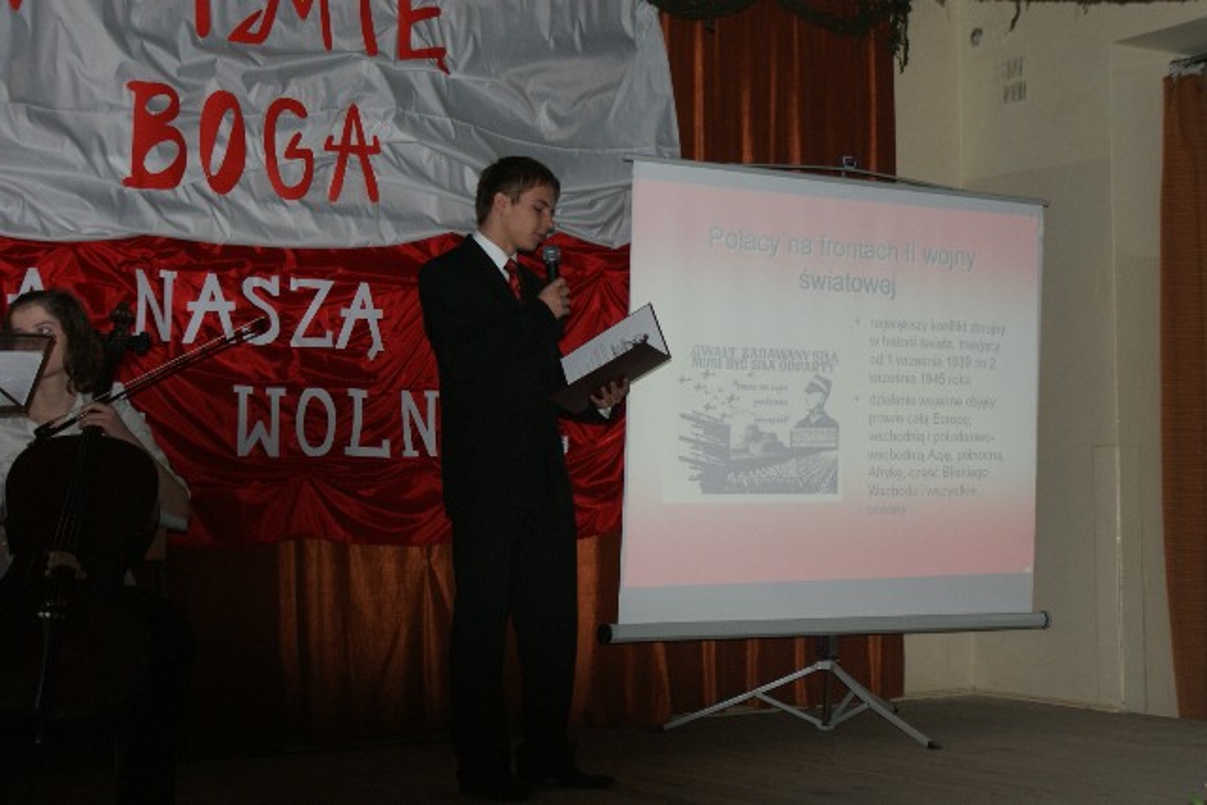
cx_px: 604
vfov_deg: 22.6
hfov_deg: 33.4
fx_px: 2012
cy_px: 402
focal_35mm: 60
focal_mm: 40
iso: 400
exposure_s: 1/60
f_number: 5.6
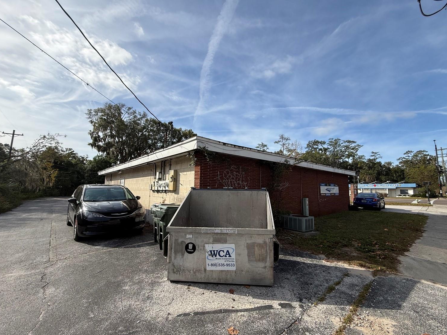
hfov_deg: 98.1
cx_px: 231
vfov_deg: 81.7
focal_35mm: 15
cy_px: 165
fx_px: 194
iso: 50
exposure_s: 1/1534
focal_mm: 2.22
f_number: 2.2
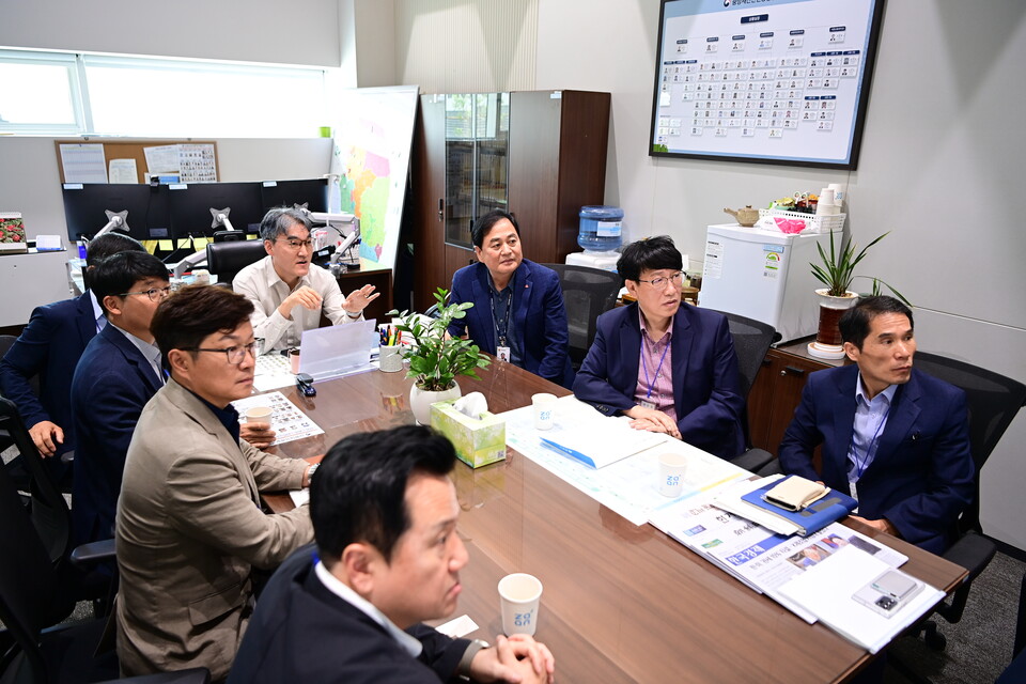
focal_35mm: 24
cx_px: 513
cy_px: 342
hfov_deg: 73.7
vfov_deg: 53.1
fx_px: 684
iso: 1000
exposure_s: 1/125
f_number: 2.8
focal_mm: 24
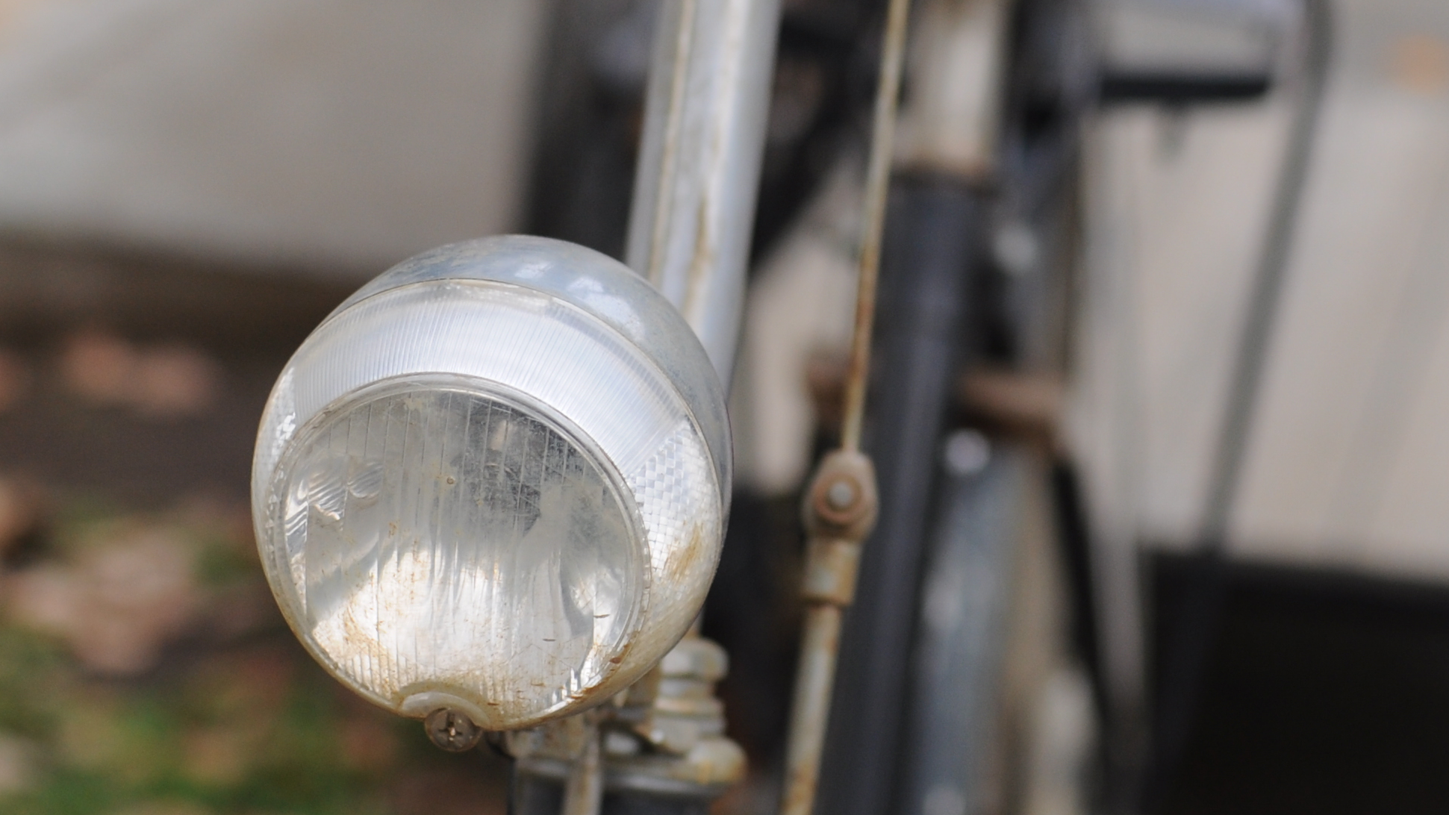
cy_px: 107
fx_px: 3996
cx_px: 923
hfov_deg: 20.5
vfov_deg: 11.6
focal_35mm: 104
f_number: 2.8
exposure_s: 1/160
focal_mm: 30
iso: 200
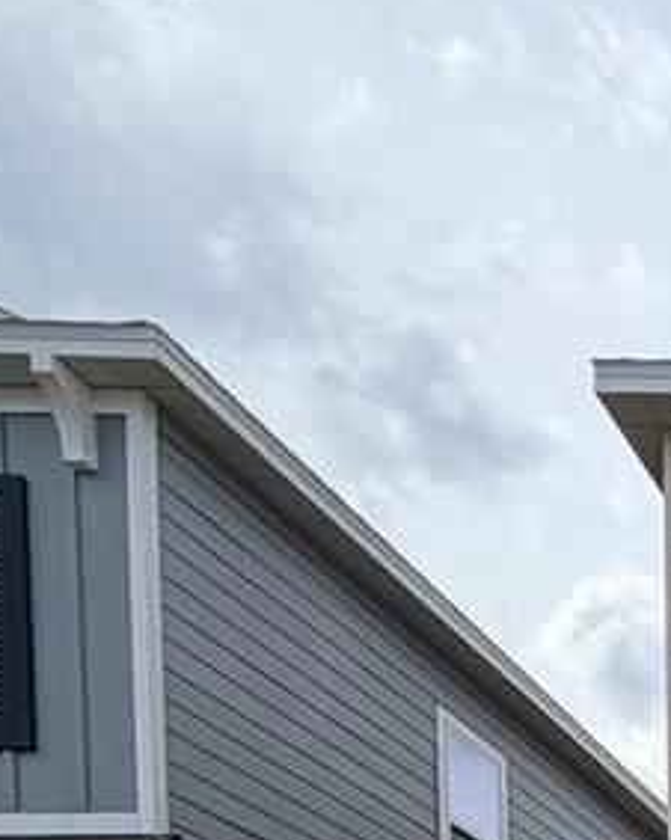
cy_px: 1383
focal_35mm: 58
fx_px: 1441
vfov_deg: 23.2
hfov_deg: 19.4
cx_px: 1220
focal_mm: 2.22
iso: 20
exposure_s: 1/864
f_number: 2.2
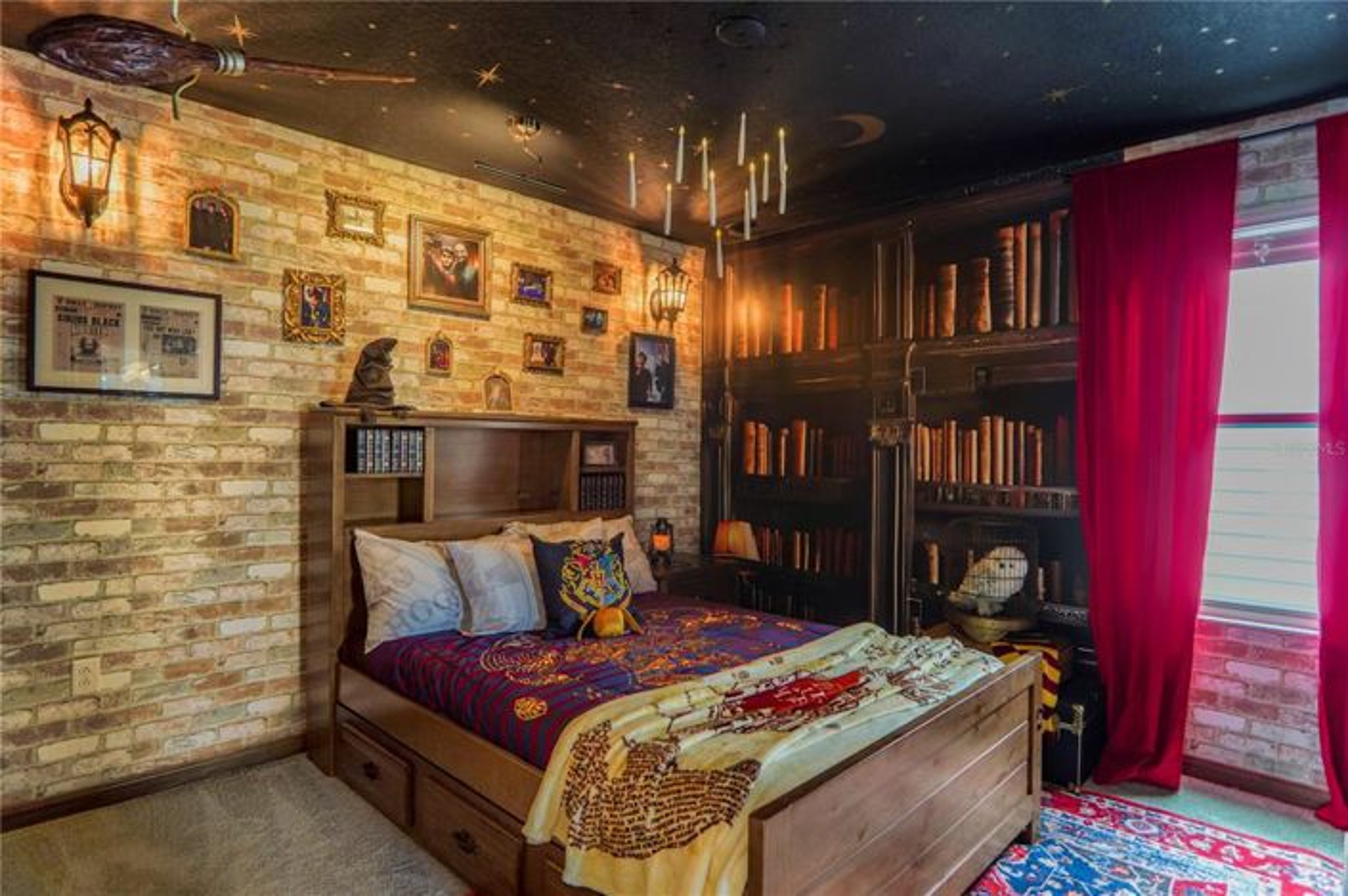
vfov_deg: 67.3
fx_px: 674
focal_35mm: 18
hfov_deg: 90.0
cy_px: 448
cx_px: 674
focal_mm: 12
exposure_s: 1/30
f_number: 2
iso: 320
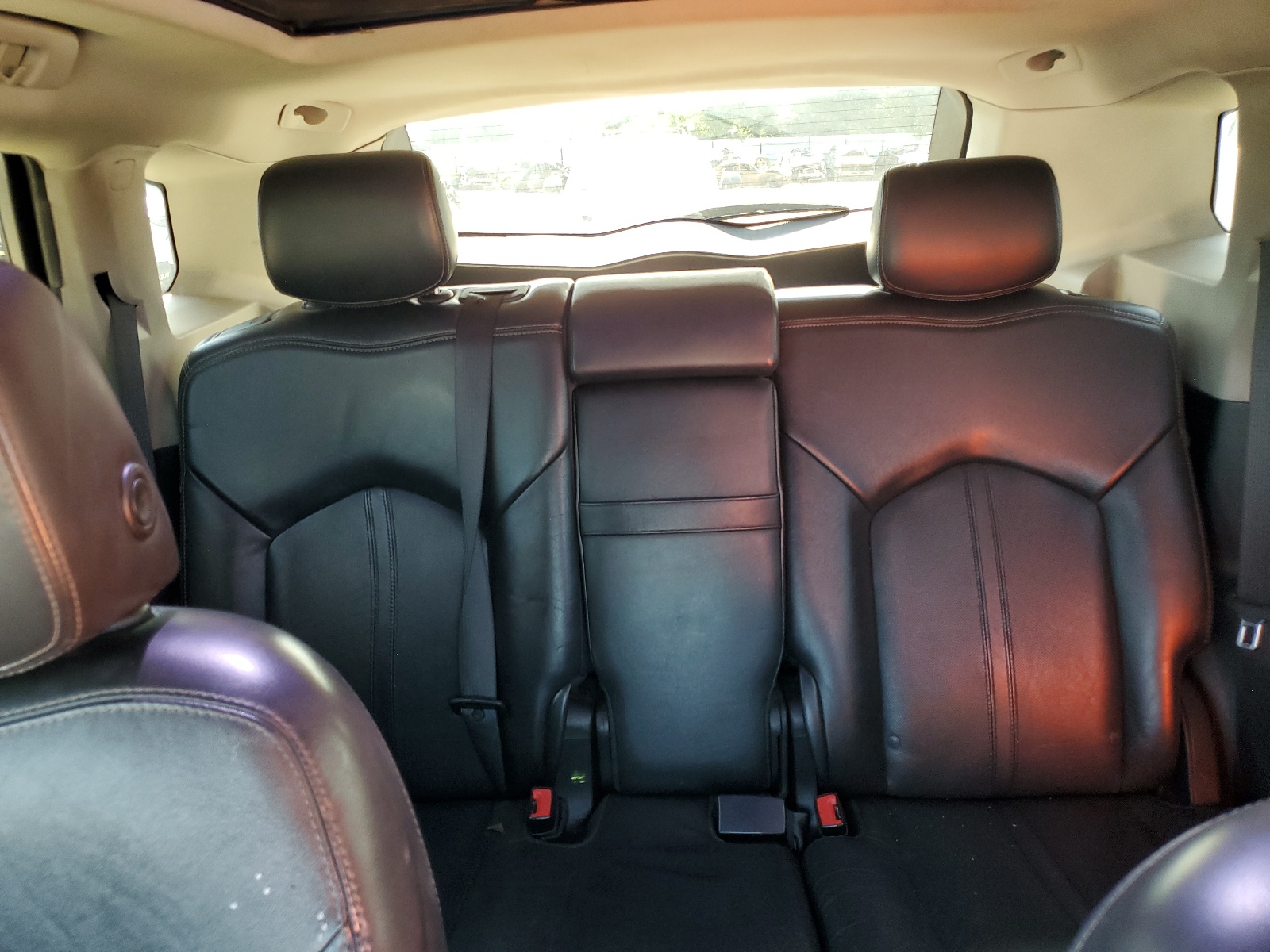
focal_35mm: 26
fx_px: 954
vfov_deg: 53.1
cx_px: 635
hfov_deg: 67.3
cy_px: 476
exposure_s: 1/60.2
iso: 88
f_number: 1.5
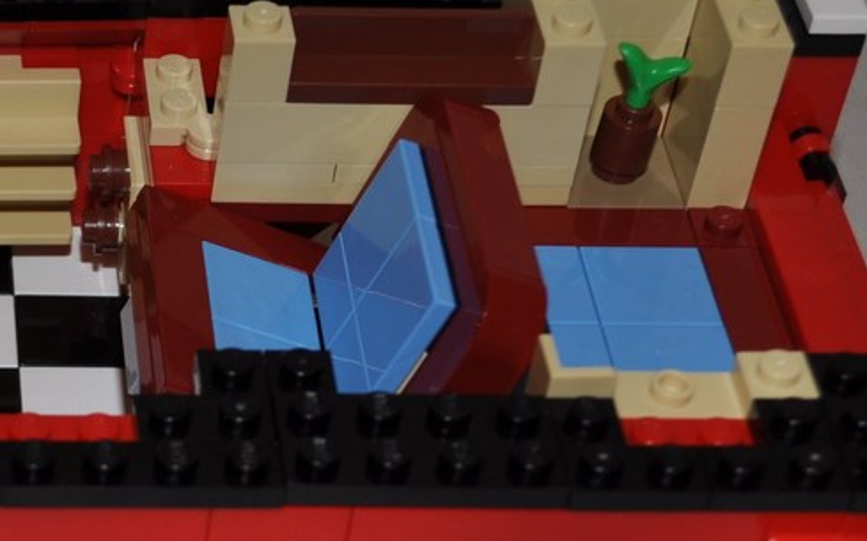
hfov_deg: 16.7
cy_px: 671
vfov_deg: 10.7
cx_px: -172
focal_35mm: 120
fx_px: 2834
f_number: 5.6
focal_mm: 24
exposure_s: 1/30
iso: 200
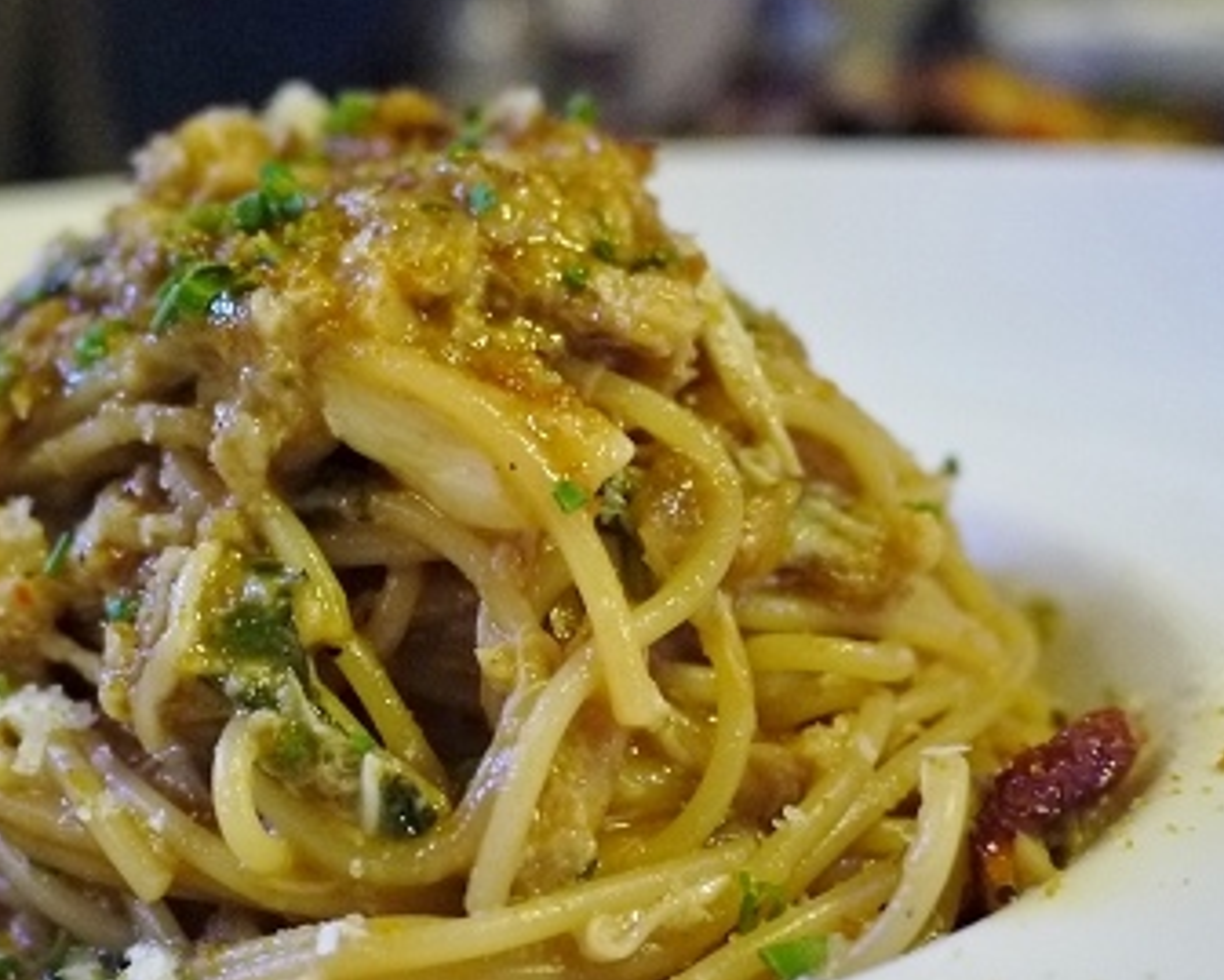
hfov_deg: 35.8
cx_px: 448
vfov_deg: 29.1
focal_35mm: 52
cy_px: 466
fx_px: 1884
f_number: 2.5
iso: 800
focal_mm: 14
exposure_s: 1/30
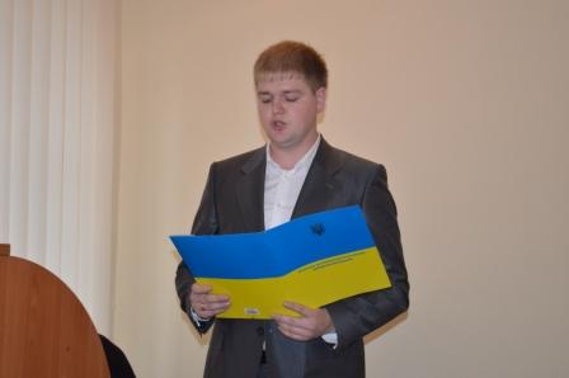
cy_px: 189
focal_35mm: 82
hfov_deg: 24.6
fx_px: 1303
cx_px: 284
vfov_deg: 16.5
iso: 1250
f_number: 5.6
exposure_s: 1/60
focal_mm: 55
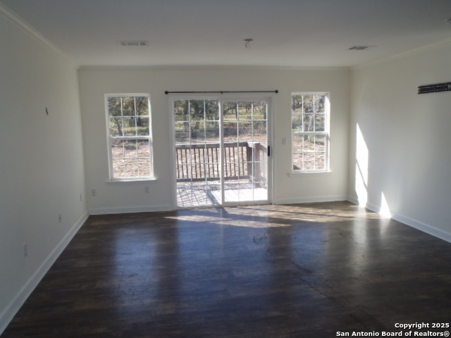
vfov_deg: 49.7
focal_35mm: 28
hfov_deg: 63.4
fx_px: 365
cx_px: 226
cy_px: 169
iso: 160
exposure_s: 1/250
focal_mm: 5
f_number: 3.9
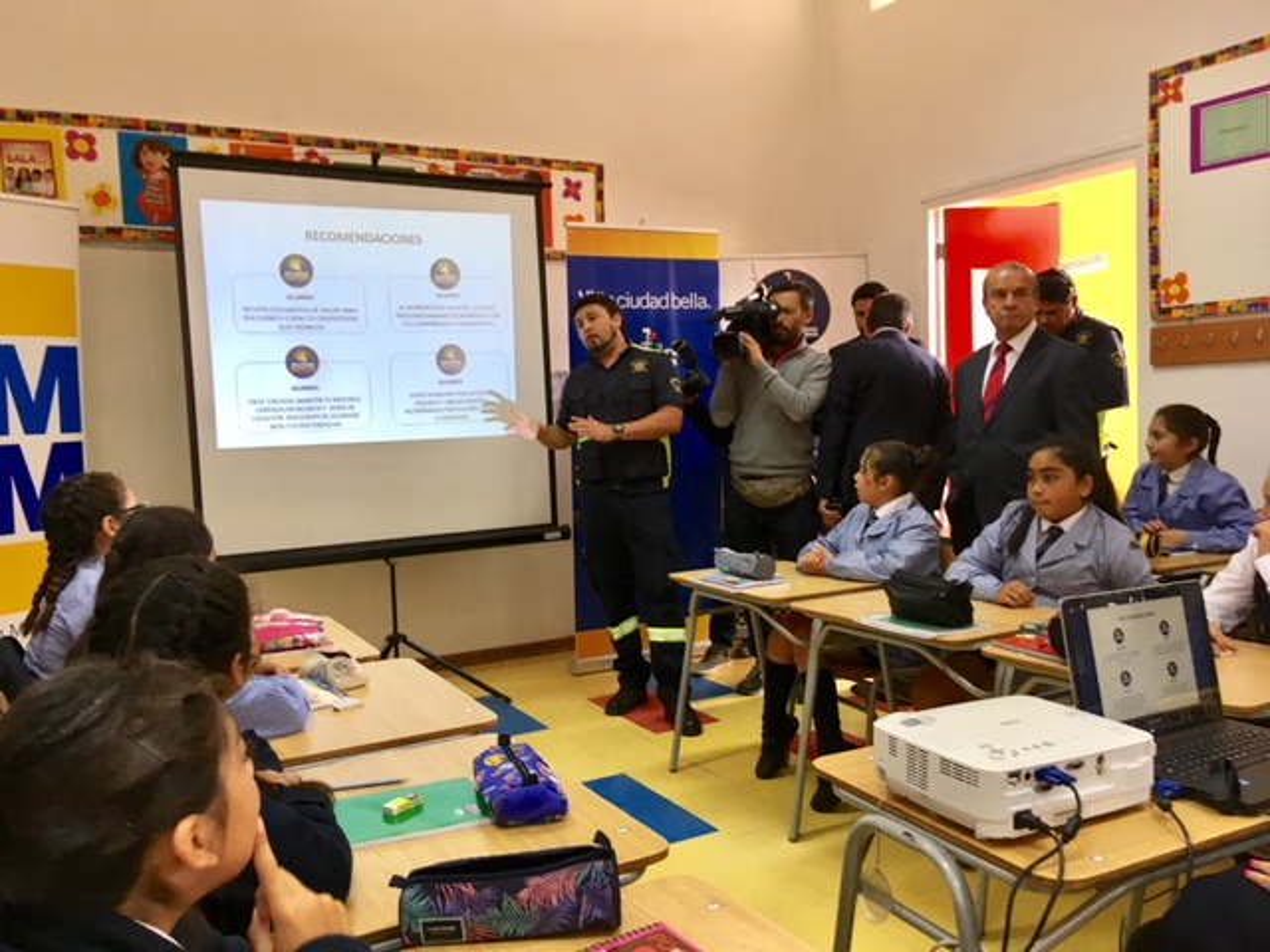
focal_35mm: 29
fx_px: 1064
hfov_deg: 61.7
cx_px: 635
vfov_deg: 48.2
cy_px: 476
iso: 80
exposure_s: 1/33
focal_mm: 4.15
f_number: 2.2
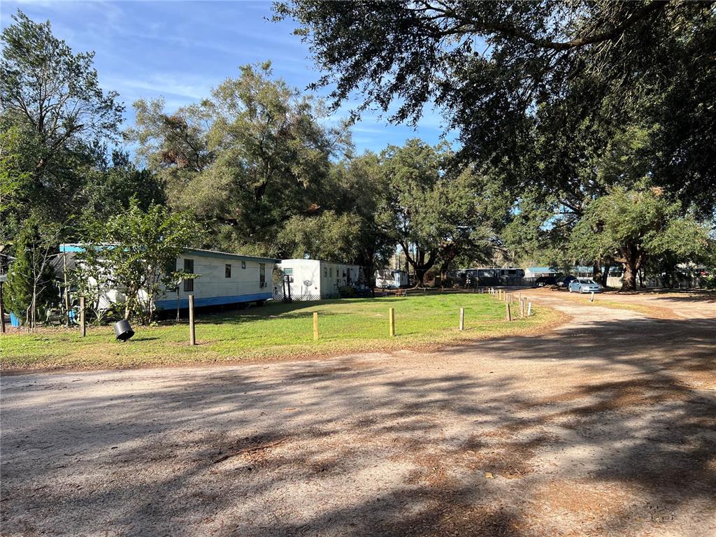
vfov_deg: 53.1
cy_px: 268
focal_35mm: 26
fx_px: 538
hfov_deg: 67.3
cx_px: 358
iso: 50
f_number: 1.5
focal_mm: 5.7
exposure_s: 1/1901
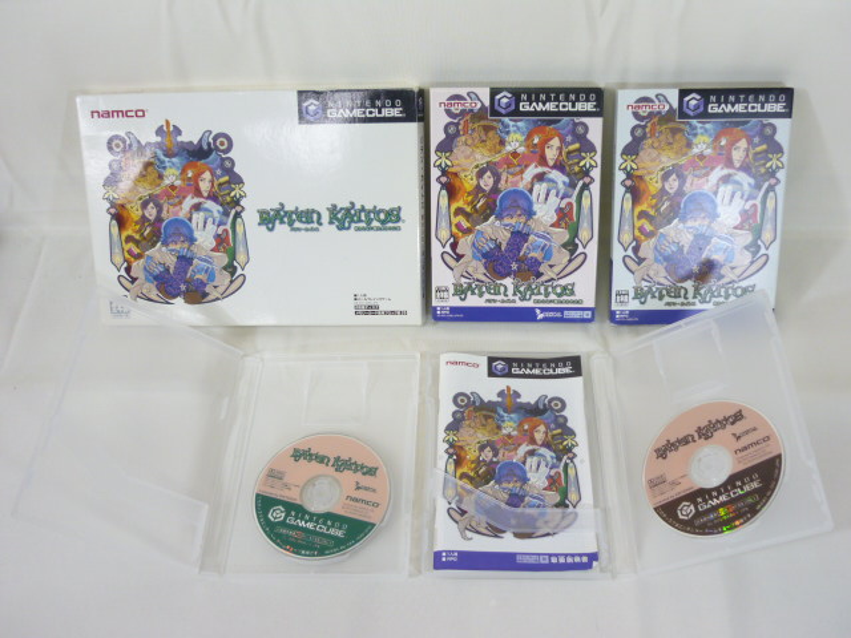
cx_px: 426
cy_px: 319
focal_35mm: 33
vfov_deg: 42.9
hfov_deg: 55.4
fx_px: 811
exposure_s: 1/30
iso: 160
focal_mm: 5.5
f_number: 2.8
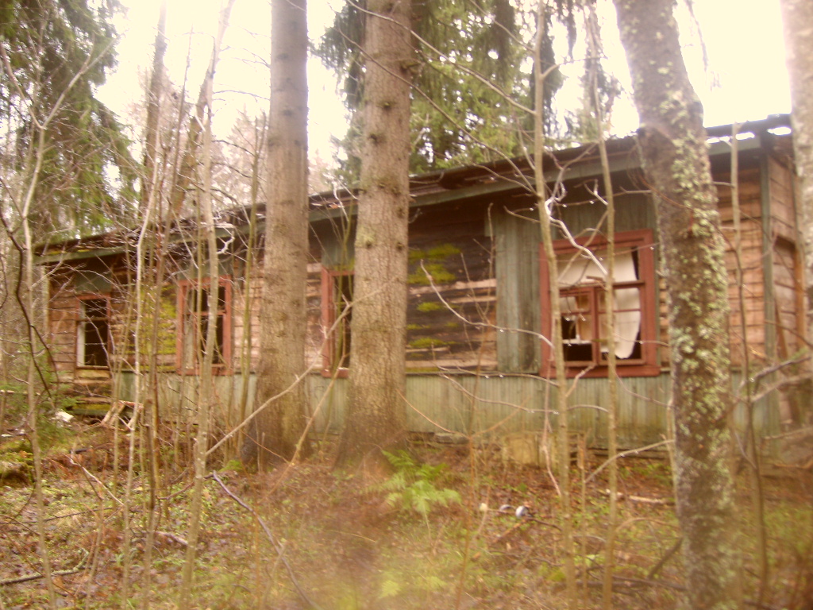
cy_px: 305
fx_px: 822
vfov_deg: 40.7
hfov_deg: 52.6
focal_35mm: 35
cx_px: 406
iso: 50
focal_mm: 5.8
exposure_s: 1/7
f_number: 2.8
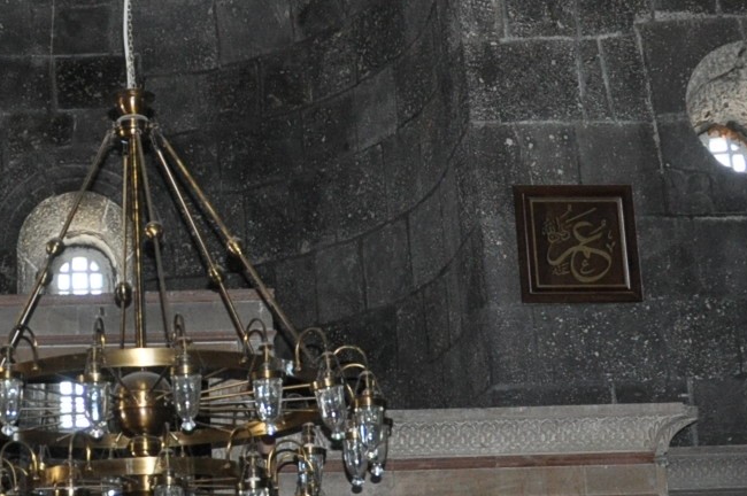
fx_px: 1845
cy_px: 248
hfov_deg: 22.2
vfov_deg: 15.3
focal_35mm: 89
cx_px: 28
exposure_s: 1/60
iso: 800
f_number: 3.5
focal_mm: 18
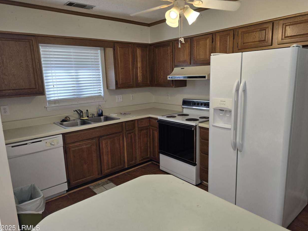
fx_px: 214
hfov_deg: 71.6
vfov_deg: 56.8
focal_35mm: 24
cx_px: 156
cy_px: 118
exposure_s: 1/120
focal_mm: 6.3
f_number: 1.7
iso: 80
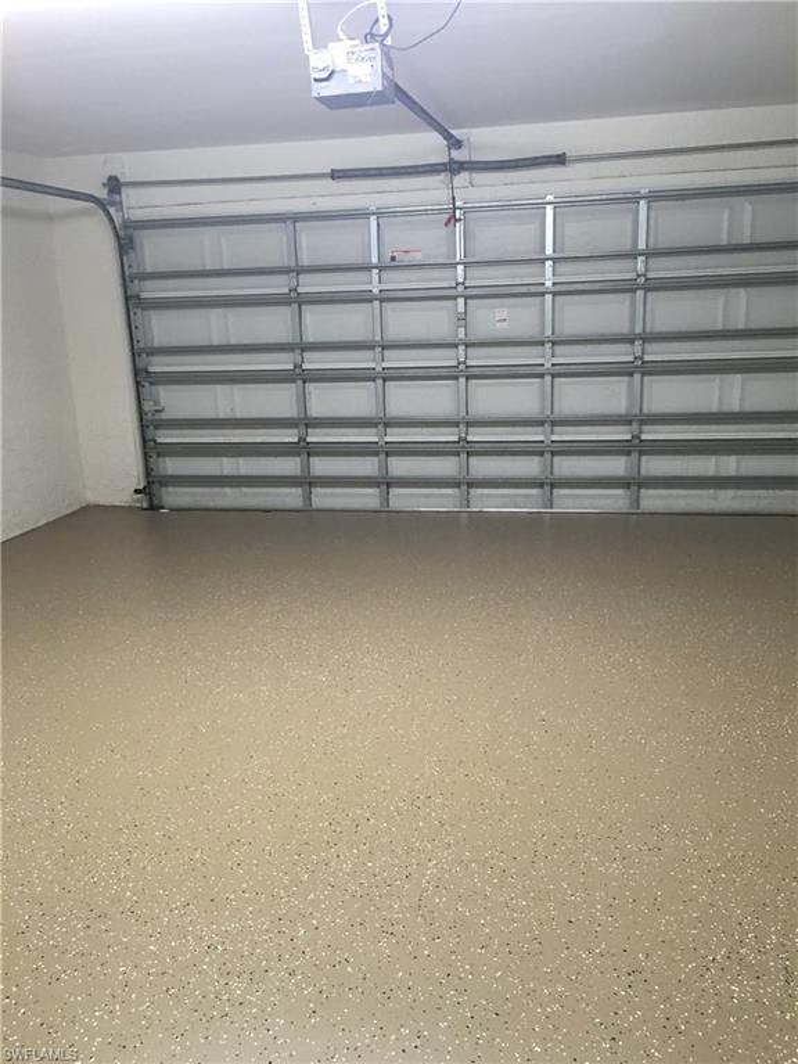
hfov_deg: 48.2
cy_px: 532
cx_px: 399
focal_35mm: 29
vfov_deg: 61.7
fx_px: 891
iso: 64
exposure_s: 1/15
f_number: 2.2
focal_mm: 4.15
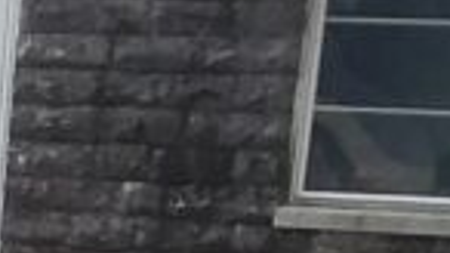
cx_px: -472
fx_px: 2636
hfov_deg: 9.1
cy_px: 1080
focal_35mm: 221
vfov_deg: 4.9
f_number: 1.9
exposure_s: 1/150
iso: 40
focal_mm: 2.47
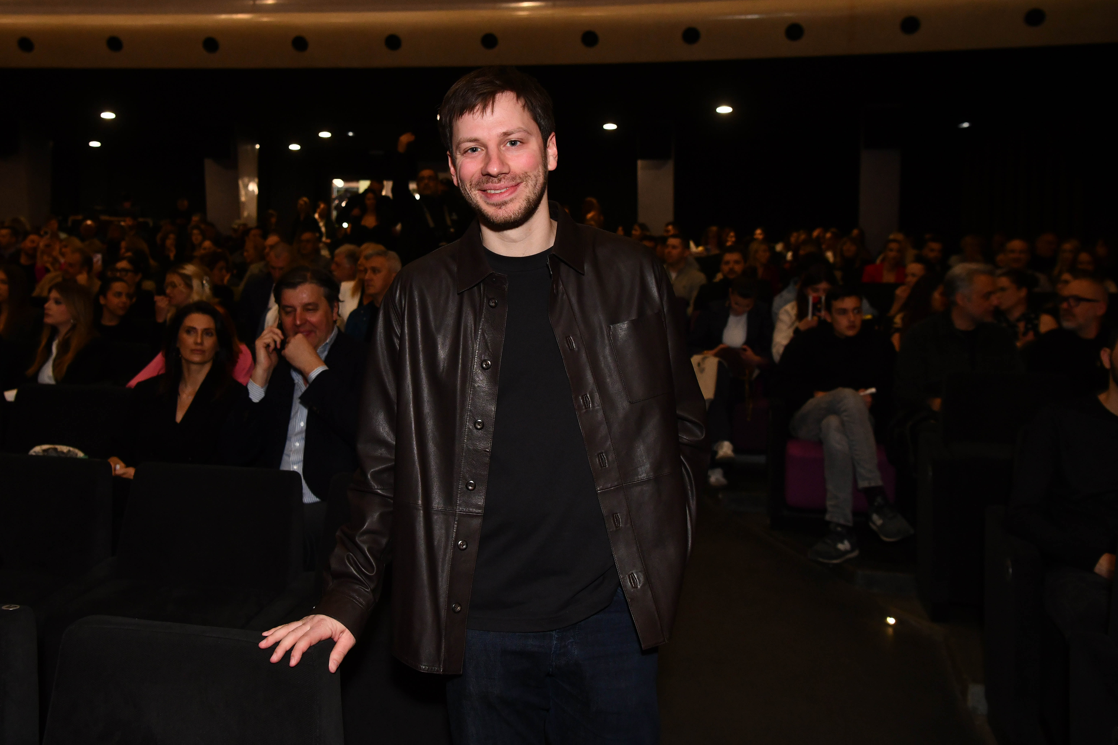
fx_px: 869
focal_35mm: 28
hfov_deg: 65.5
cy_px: 372
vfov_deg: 46.4
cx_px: 559
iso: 1250
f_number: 4
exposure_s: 1/160
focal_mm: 28
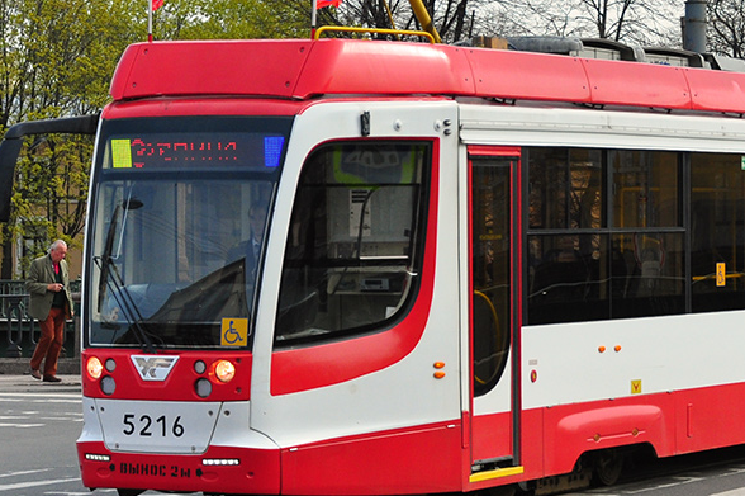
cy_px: 89
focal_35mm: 153
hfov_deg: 13.3
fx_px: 3164
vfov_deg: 8.9
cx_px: 632
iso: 400
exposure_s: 1/1000
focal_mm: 50
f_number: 7.1
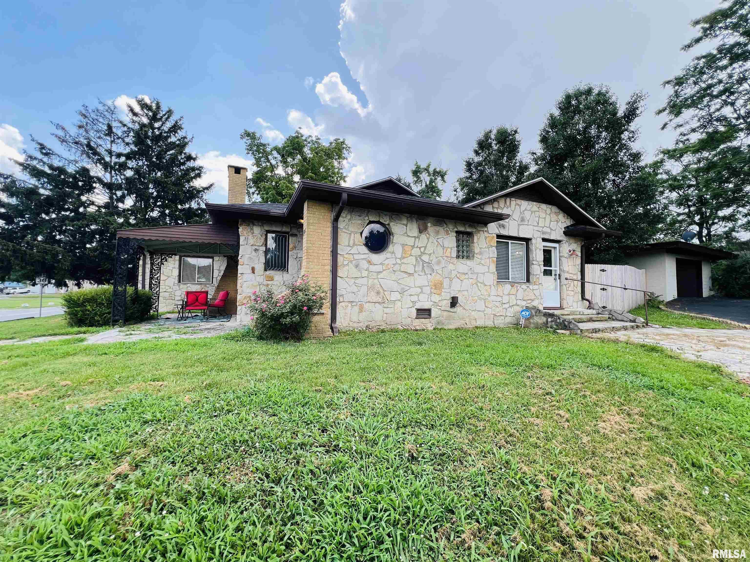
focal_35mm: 13
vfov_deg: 89.9
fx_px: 282
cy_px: 281
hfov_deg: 106.2
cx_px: 375
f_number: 1.8
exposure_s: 1/304
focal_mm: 1.57
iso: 32
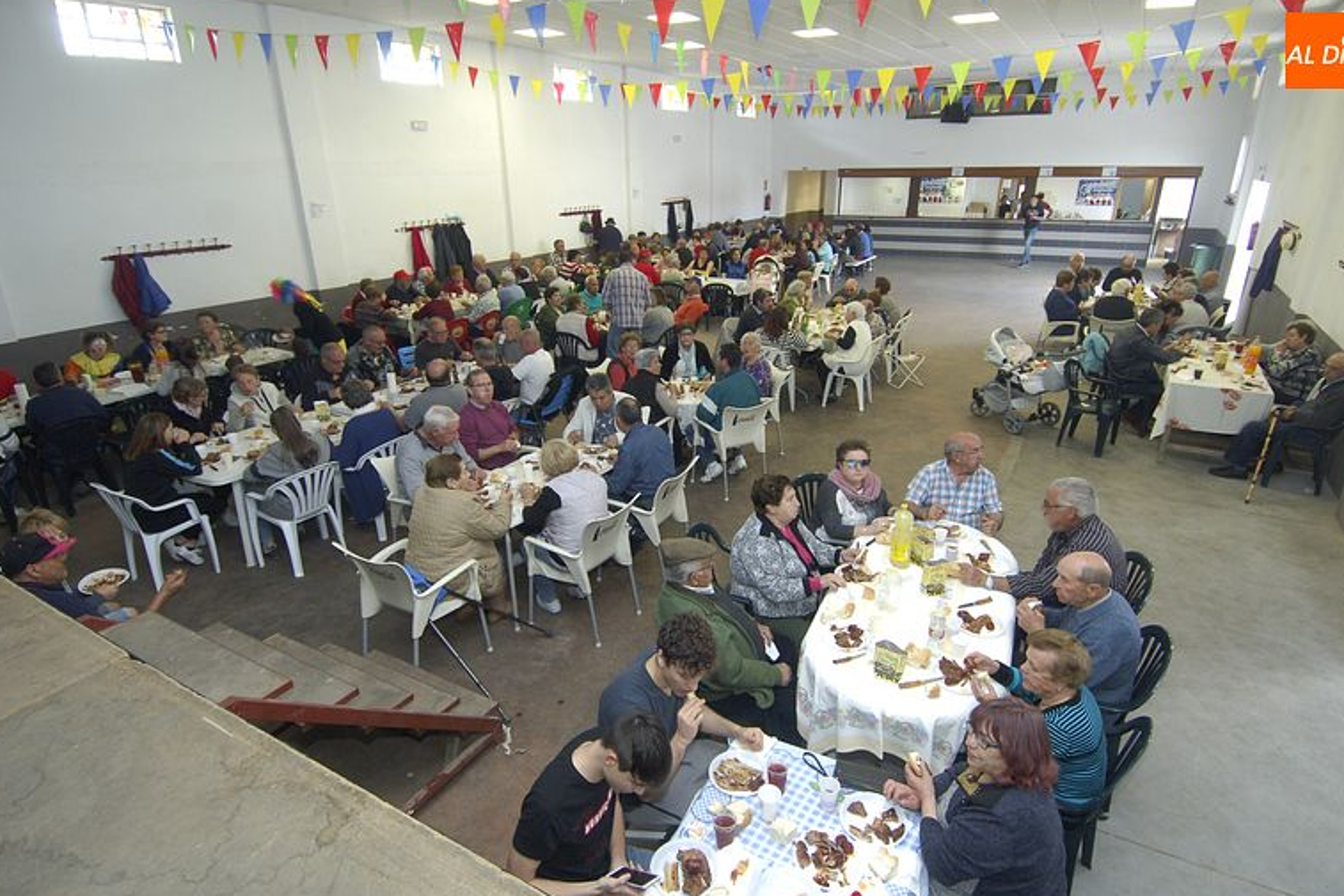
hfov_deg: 86.9
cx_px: 689
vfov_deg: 64.6
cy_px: 448
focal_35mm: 19
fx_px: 709
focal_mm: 12
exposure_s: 1/40
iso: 640
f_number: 4
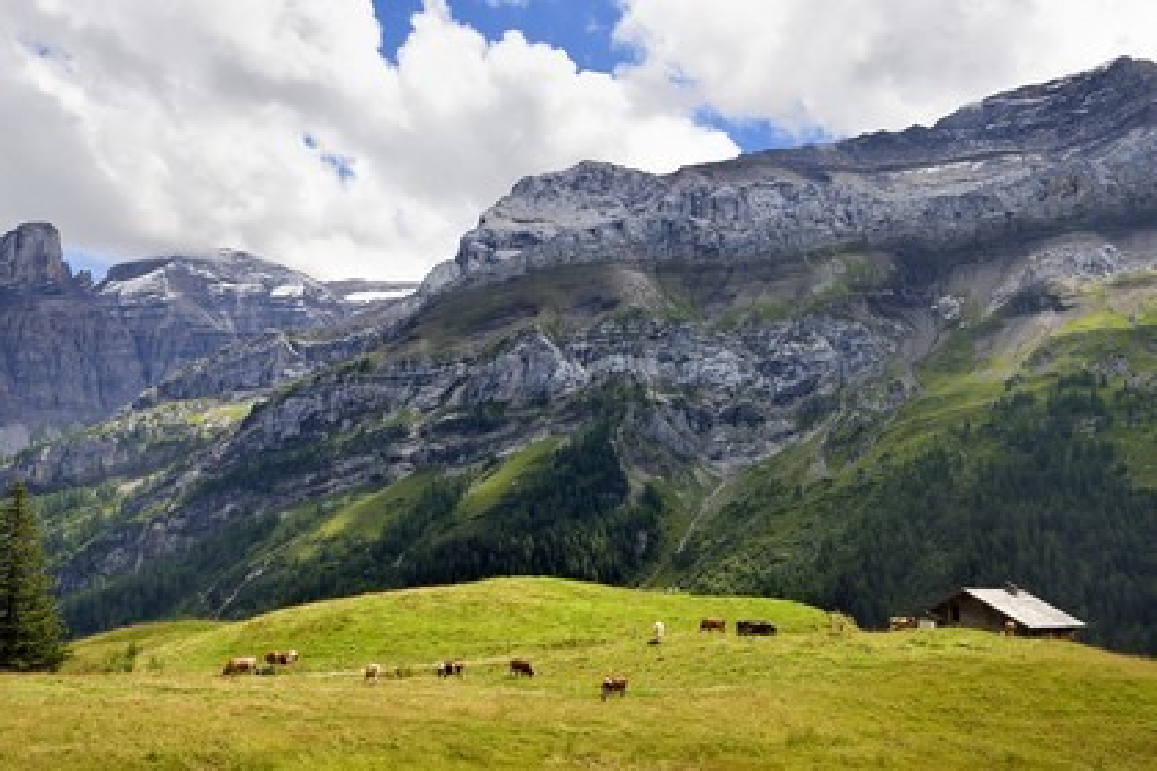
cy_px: 386
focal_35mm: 40
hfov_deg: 48.5
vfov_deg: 33.4
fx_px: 1285
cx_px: 578
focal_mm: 40
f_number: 16
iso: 200
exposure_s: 1/250
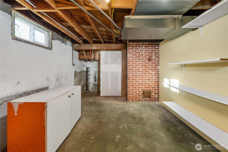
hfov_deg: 108.3
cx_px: 114
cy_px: 76
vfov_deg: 85.5
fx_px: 82
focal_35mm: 13
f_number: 7.1
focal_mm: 13
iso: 1000
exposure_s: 1/5
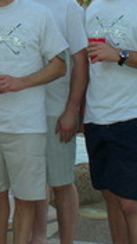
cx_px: -104
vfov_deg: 20.6
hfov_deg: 11.0
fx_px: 665
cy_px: 60
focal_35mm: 103
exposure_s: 1/80
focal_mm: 6.1
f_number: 2.8
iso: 80
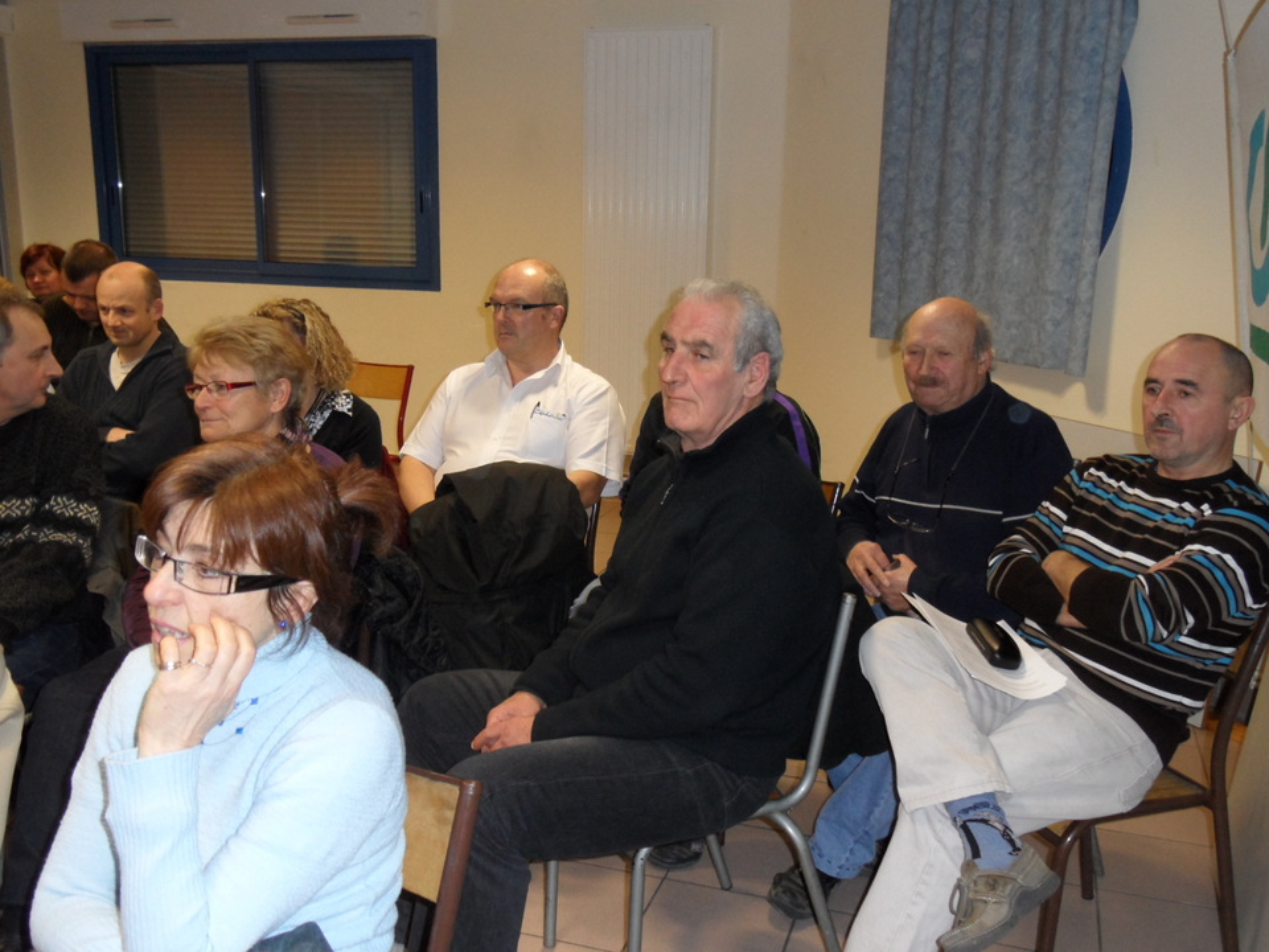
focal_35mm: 32
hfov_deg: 56.8
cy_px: 476
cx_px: 634
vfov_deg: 44.2
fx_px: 1173
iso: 320
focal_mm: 5.3
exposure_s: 1/30
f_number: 3.4
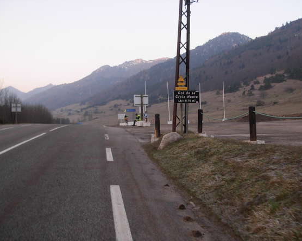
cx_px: 159
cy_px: 120
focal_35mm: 40
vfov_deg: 37.3
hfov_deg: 45.8
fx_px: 358
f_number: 2.9
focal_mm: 6.3
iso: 79
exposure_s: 1/98.7
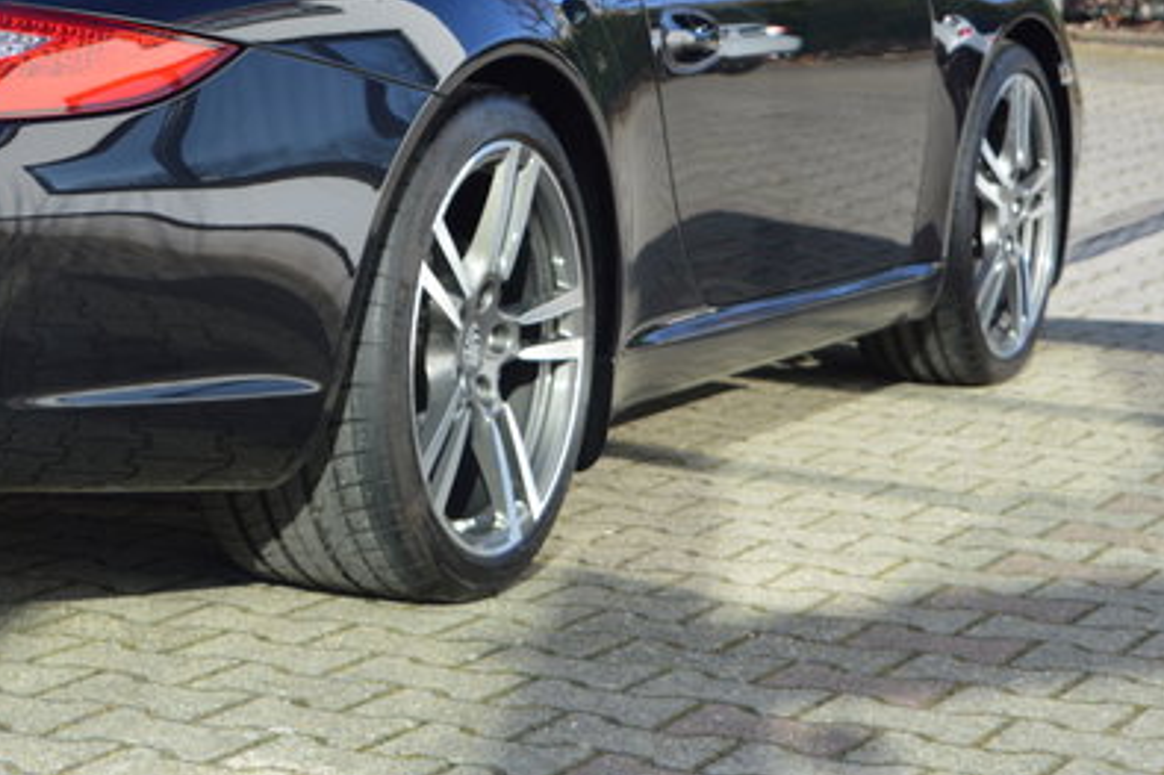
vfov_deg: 12.9
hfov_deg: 19.0
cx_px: 59
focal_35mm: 105
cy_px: 66
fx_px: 3393
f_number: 6.3
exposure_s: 1/160
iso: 100
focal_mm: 36
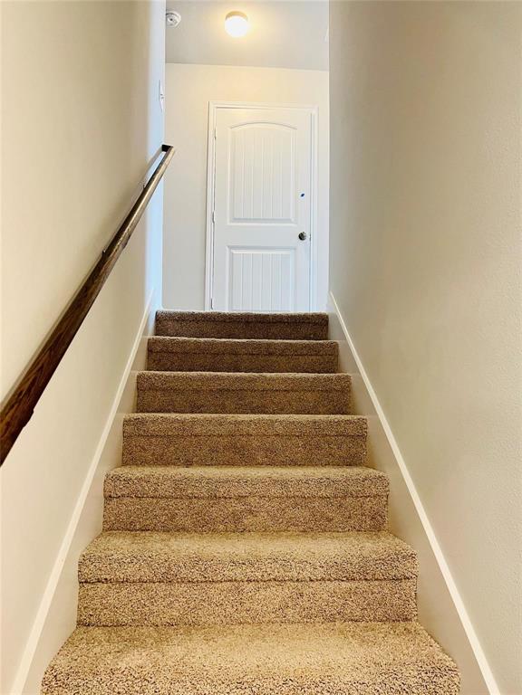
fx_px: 523
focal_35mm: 26
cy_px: 348
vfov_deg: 67.3
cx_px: 261
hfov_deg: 53.1
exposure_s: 1/60
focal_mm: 5.7
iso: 160
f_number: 1.5
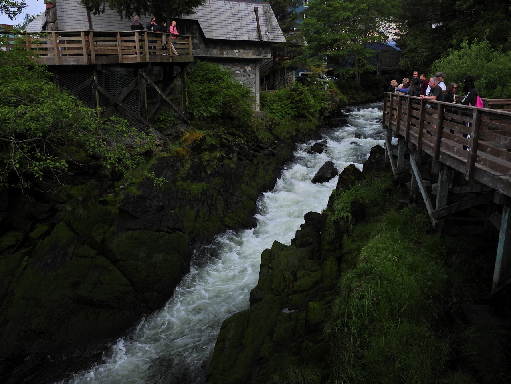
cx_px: 256
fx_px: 443
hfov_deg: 60.0
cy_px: 192
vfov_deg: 46.8
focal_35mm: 30
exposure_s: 1/2000
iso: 100
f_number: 3.2
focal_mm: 5.4
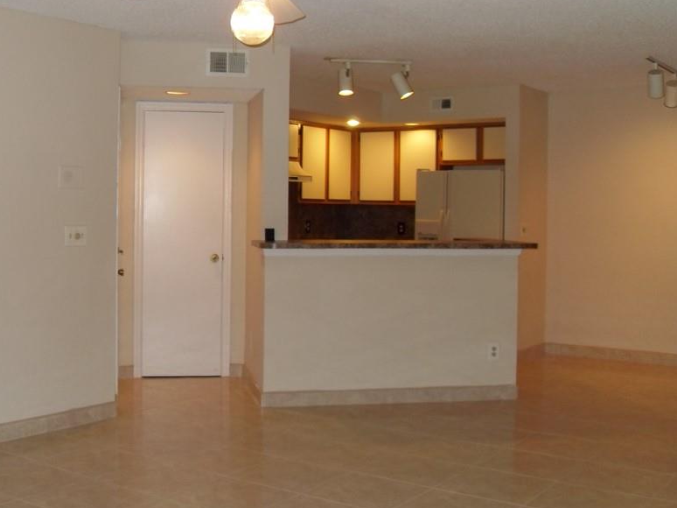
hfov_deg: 41.9
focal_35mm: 45
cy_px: 233
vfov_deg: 32.1
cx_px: 275
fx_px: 880
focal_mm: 6.3
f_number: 2.8
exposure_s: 1/45
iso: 160
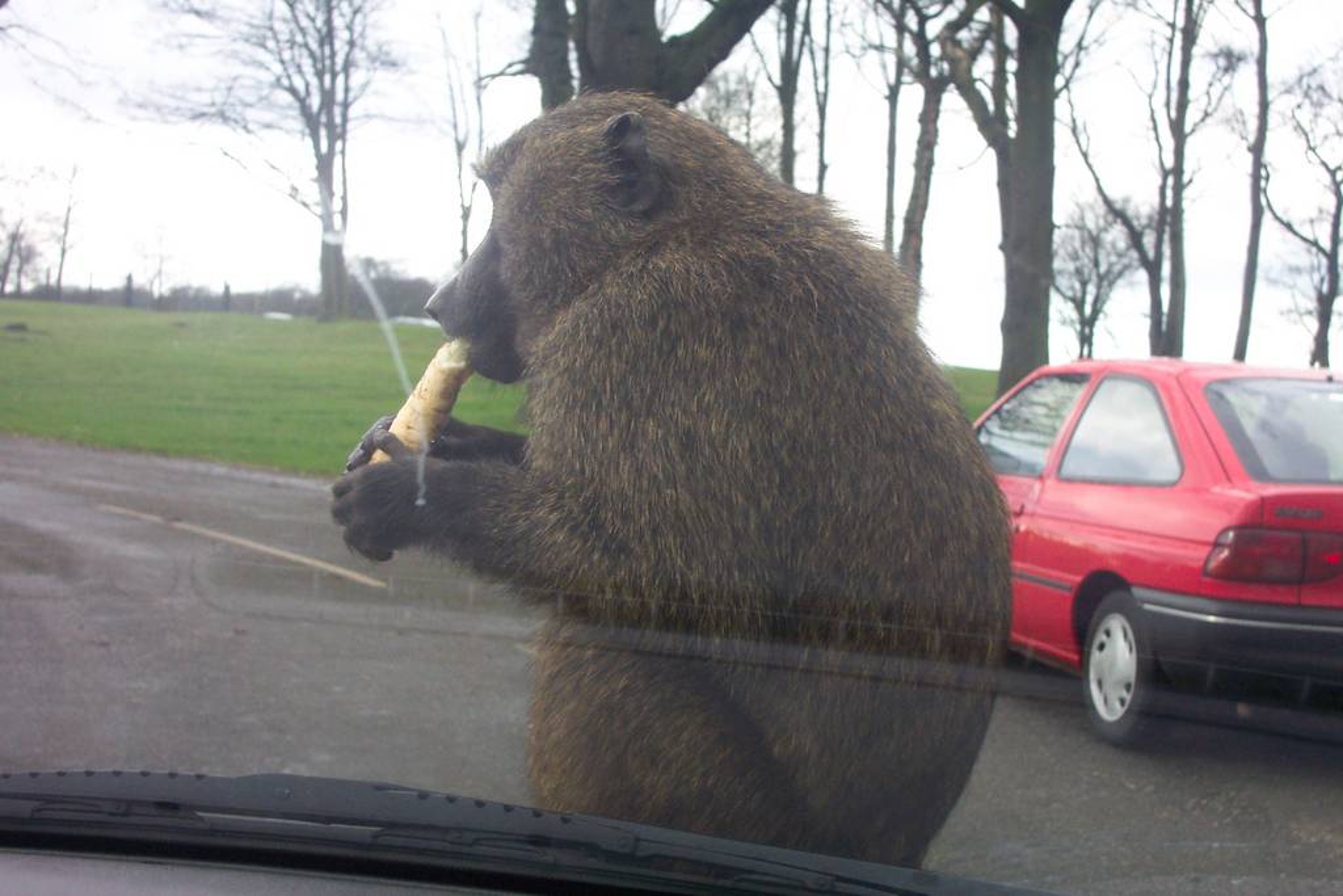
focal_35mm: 61
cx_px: 672
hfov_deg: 32.9
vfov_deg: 22.3
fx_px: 2276
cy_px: 448
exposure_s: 1/90
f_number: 3.5
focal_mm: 12.6
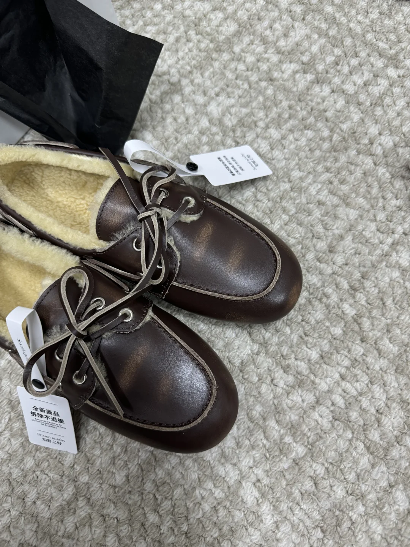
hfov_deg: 56.8
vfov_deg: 71.6
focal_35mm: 24
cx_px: 205
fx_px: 379
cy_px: 274
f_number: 1.78
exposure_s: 1/50
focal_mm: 6.76
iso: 200
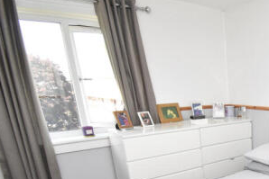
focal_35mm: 33
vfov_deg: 37.1
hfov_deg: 47.3
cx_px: 270
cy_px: 165
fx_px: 247
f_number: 4.5
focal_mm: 10
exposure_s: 1/160
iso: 800
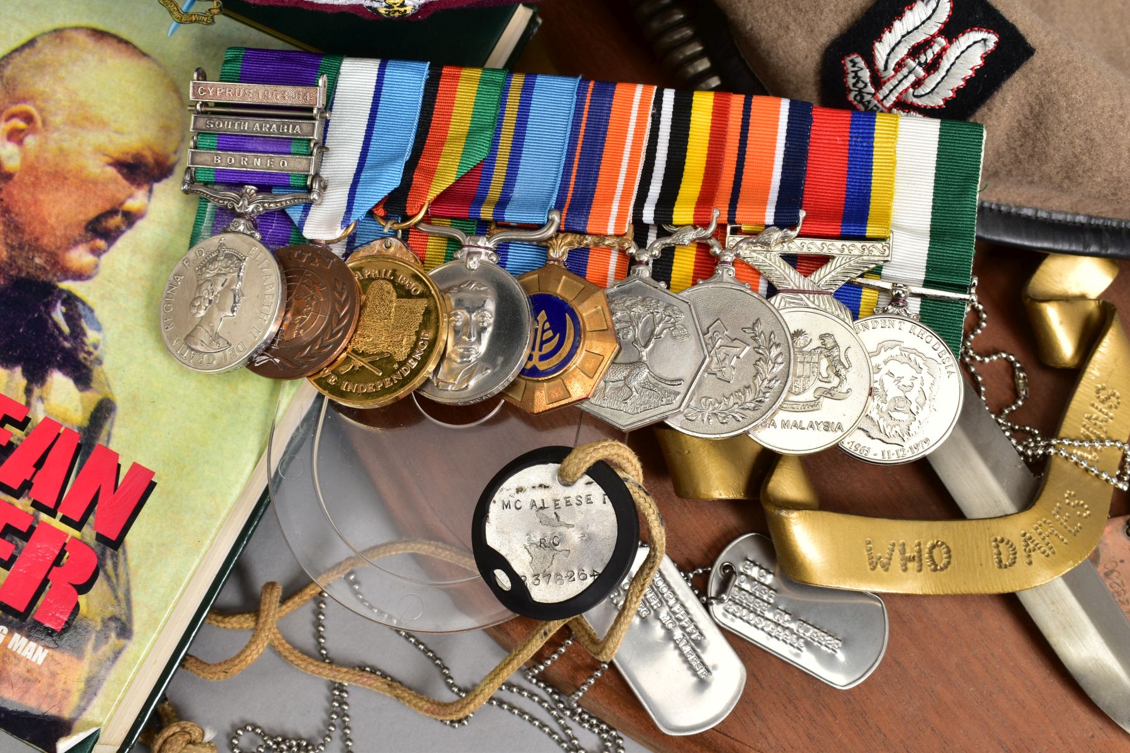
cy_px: 376
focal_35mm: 44
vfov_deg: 30.8
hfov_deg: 45.0
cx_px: 565
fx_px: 1365
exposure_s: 1/100
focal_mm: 29
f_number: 11
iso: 100
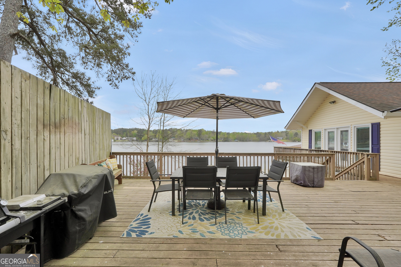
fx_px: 175
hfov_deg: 97.6
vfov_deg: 74.6
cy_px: 134
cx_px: 200
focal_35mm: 16
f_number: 6.3
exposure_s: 1/160
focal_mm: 10.5
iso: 100
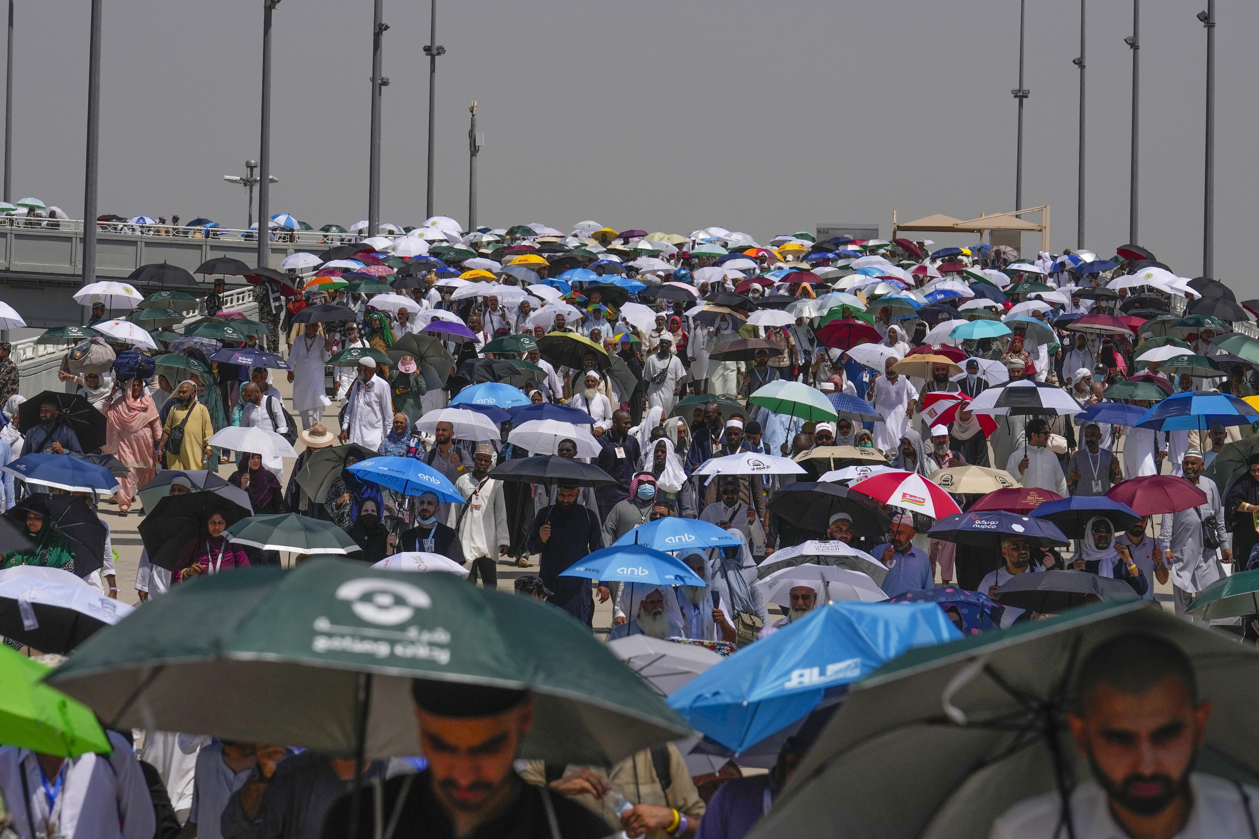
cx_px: 630
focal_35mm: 148
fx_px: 5175
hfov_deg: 13.9
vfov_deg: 9.3
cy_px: 420
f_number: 7.1
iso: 400
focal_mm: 99
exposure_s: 1/5000
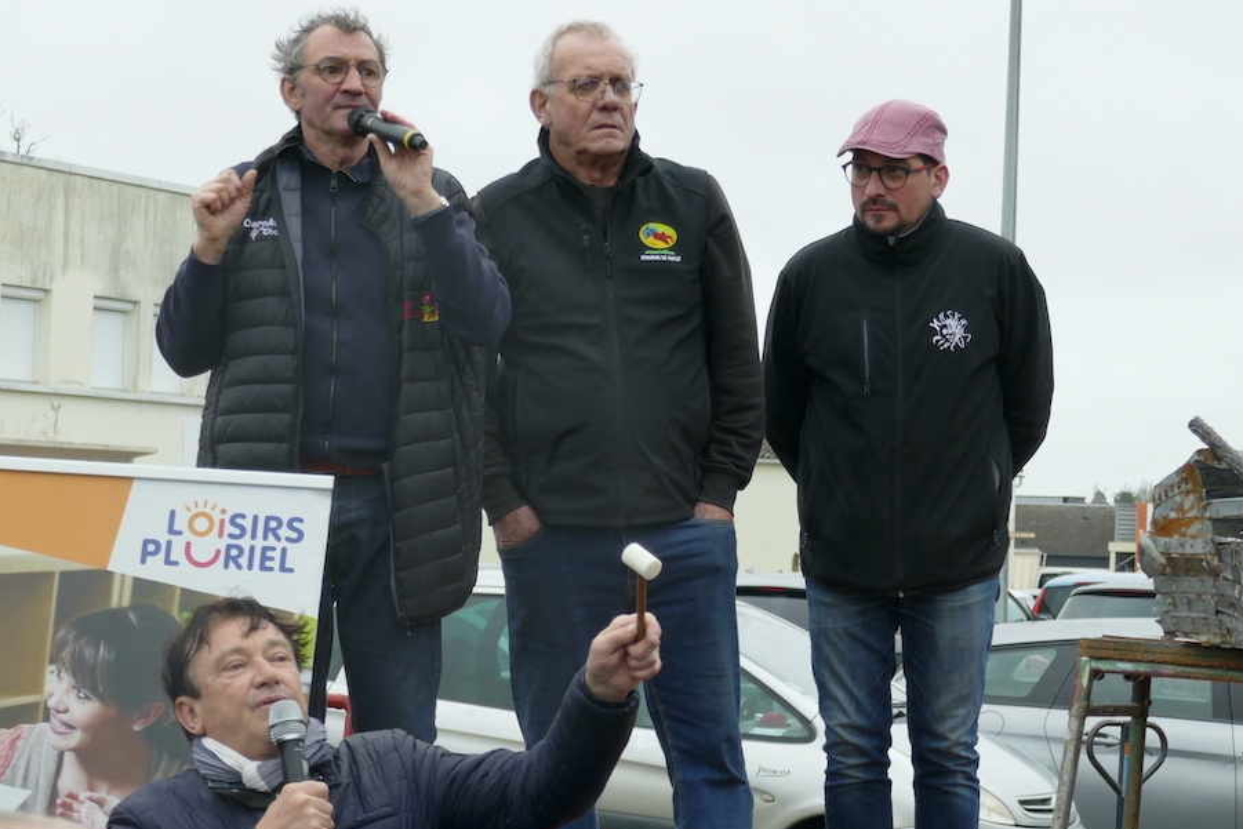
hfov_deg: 16.2
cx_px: 778
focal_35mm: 126
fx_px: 4351
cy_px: 516
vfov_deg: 10.9
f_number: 5.6
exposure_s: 1/80
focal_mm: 31.9
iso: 160
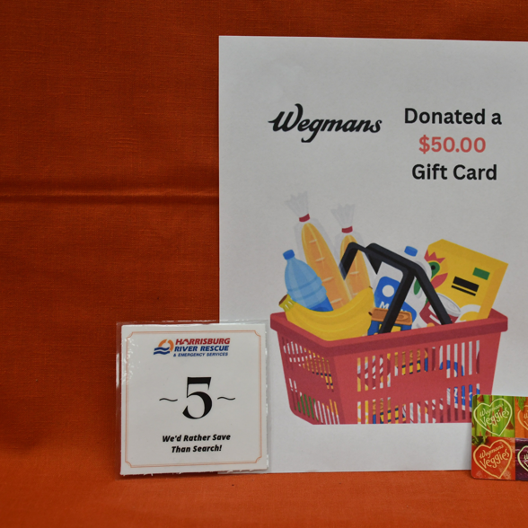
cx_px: 374
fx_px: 897
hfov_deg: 32.4
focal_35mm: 52
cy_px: 266
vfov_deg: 32.8
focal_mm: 27
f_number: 4.5
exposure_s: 1/80
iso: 640
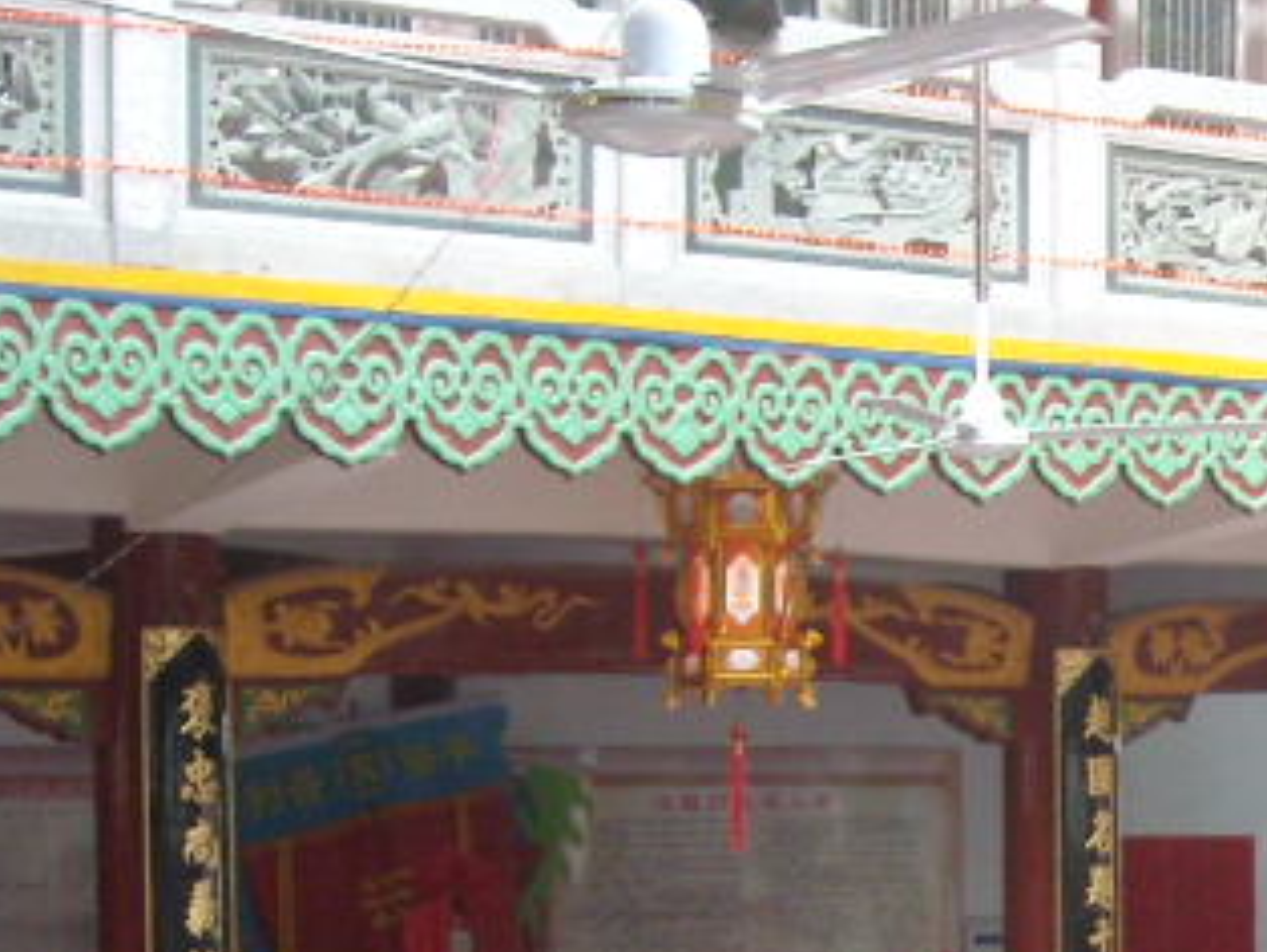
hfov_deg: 16.1
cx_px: 1792
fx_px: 4176
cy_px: 1109
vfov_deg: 12.7
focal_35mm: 114
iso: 208
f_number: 2.8
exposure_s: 1/60
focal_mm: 5.7
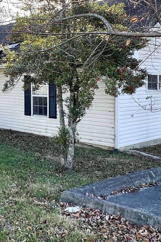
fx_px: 295
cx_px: 21
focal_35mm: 44
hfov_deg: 29.4
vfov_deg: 44.2
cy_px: 94
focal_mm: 1.57
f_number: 1.8
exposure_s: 1/261
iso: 32
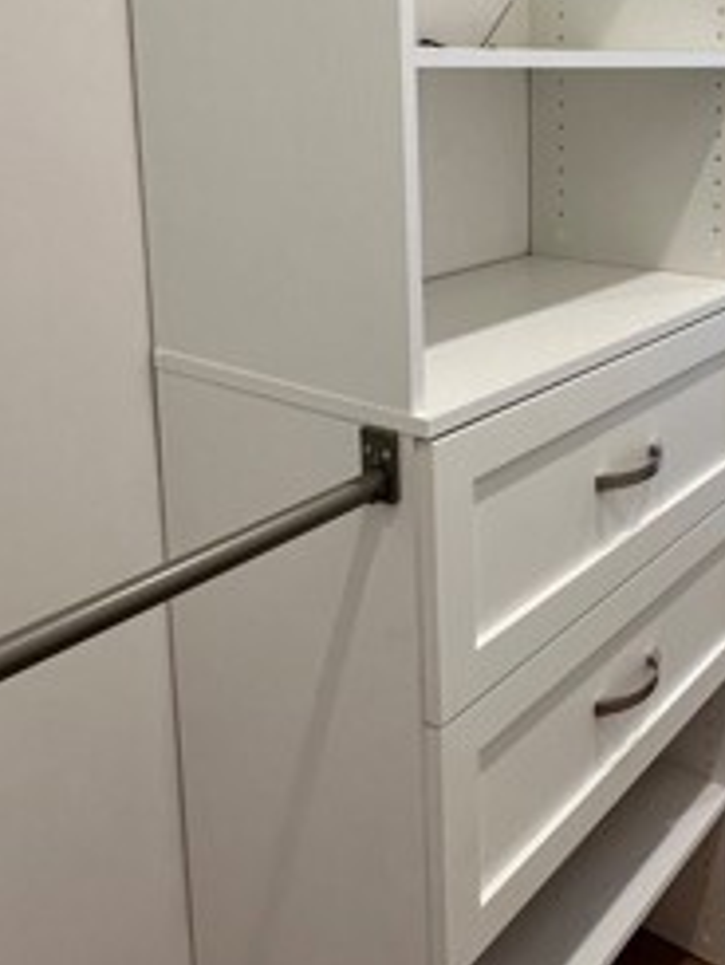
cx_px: 626
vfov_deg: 51.1
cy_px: 217
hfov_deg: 39.4
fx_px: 949
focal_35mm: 34
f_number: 1.8
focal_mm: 1.57
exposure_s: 1/120
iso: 200
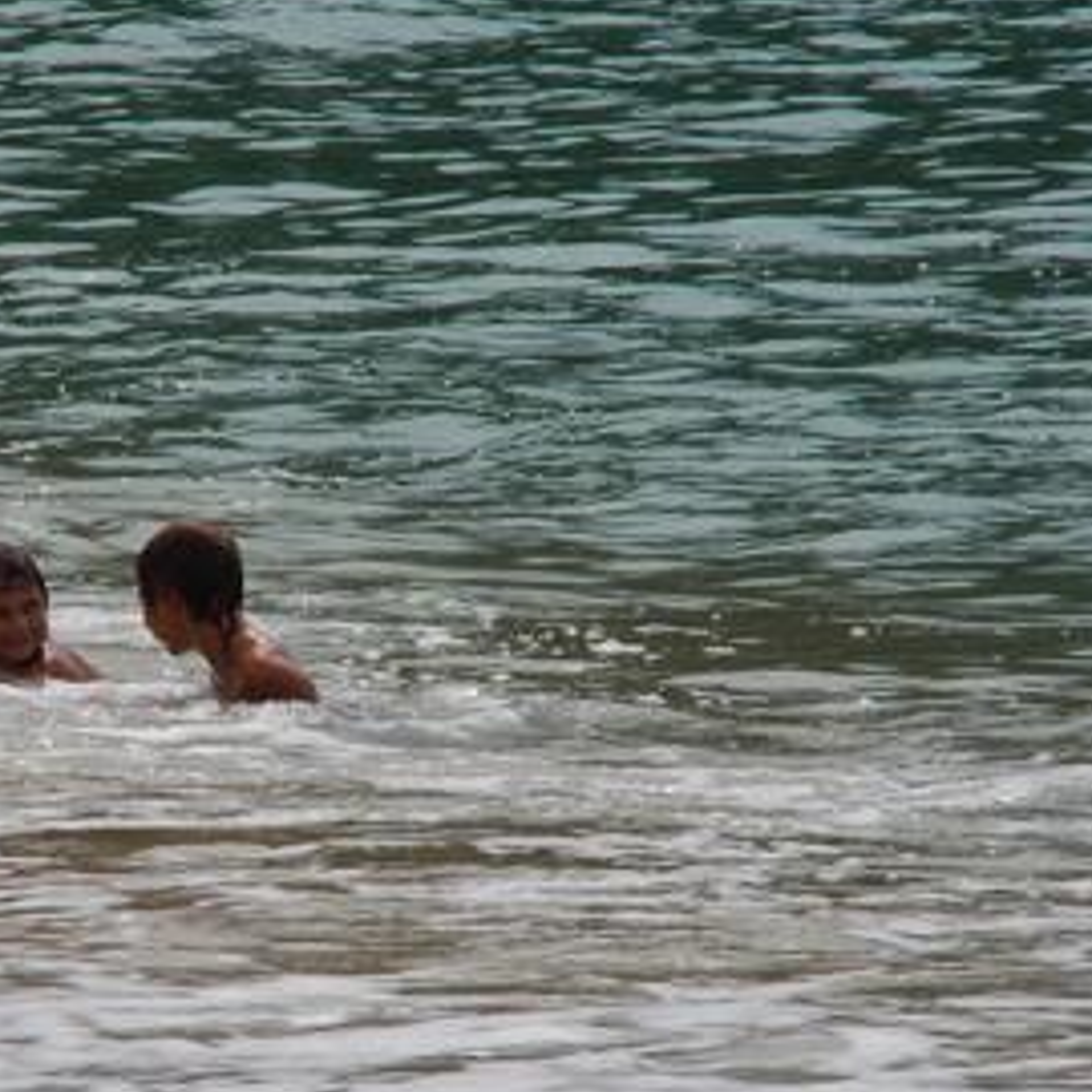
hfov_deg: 2.7
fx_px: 23127
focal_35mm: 648
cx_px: 166
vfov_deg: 2.7
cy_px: 615
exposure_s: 1/80
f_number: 25
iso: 200
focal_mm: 250
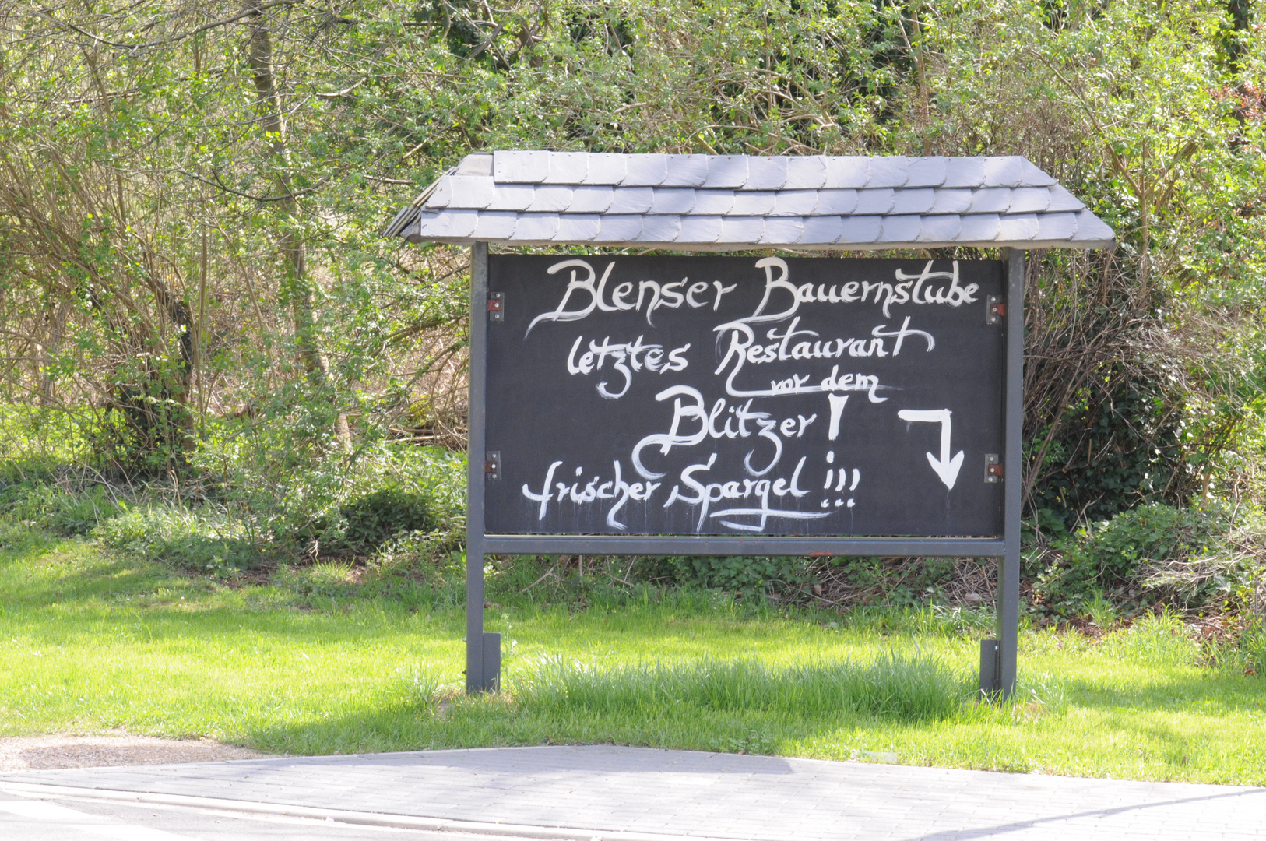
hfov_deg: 13.1
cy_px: 420
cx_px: 633
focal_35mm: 158
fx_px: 5532
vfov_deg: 8.7
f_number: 18
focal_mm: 105
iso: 640
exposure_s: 1/40
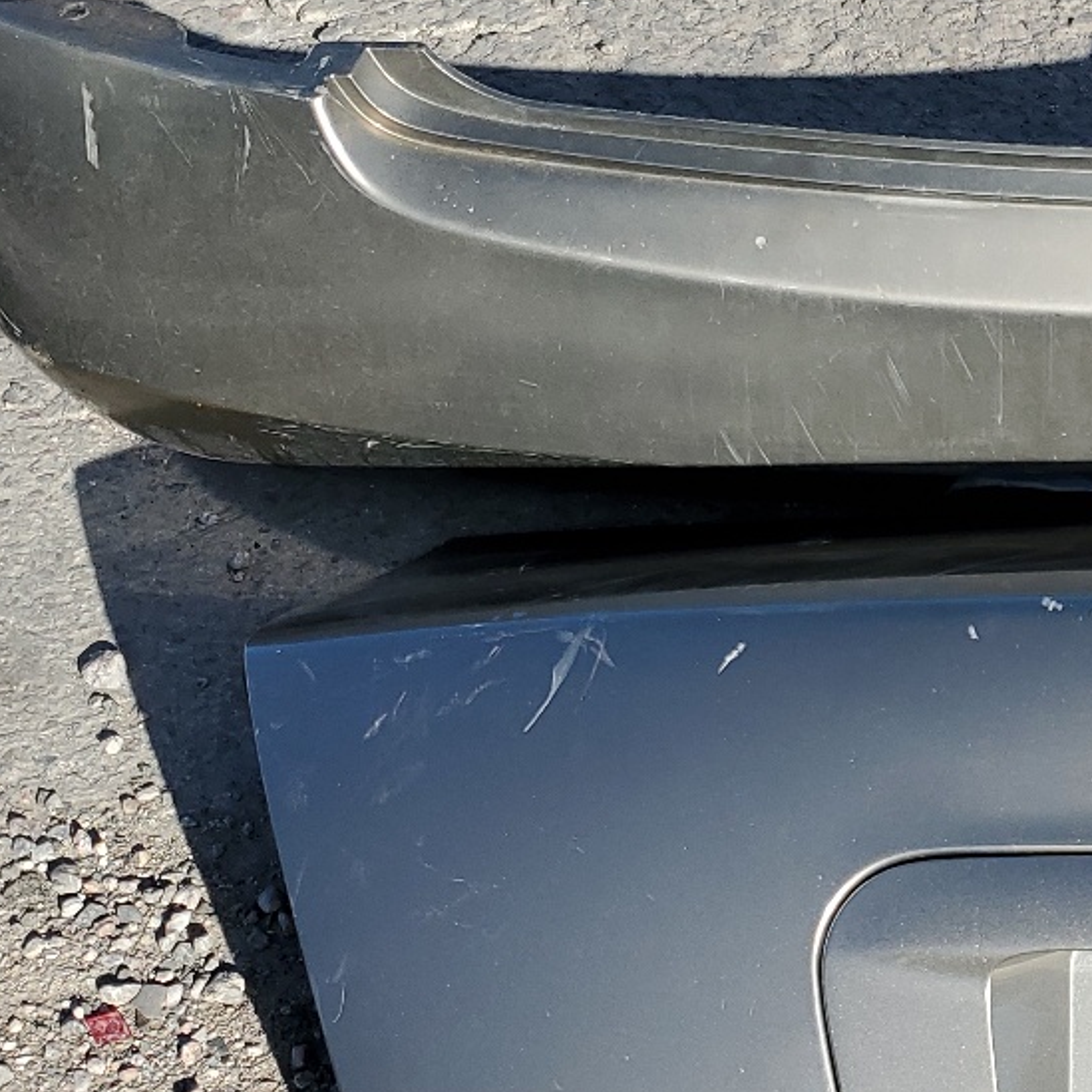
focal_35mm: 67
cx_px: 1213
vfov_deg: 25.7
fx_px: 2391
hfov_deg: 24.0
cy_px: 563
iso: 50
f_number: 1.5
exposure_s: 1/2000
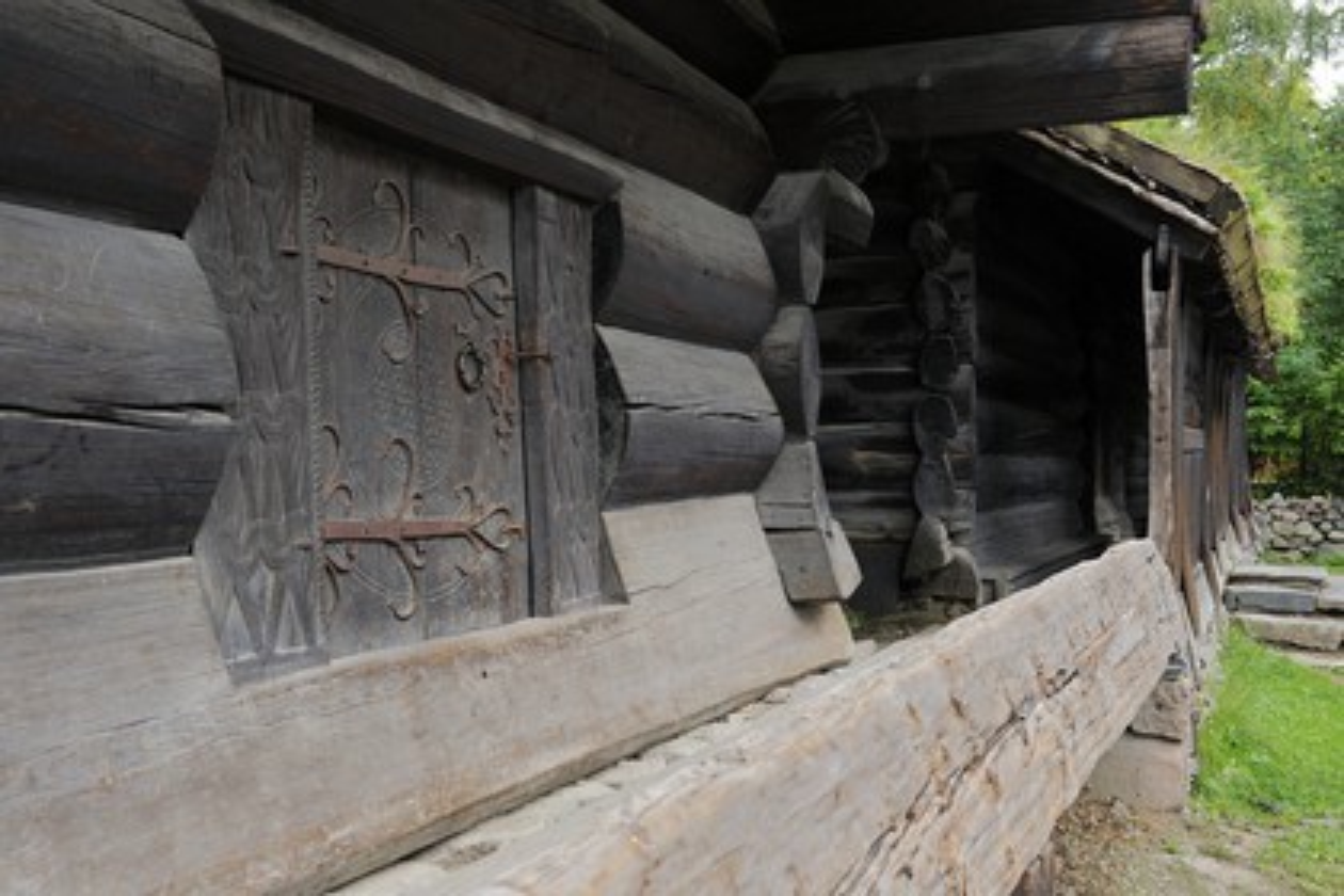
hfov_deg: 50.7
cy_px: 448
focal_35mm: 38
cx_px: 672
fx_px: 1419
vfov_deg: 35.1
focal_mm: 38
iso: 800
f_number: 7.1
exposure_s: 1/60
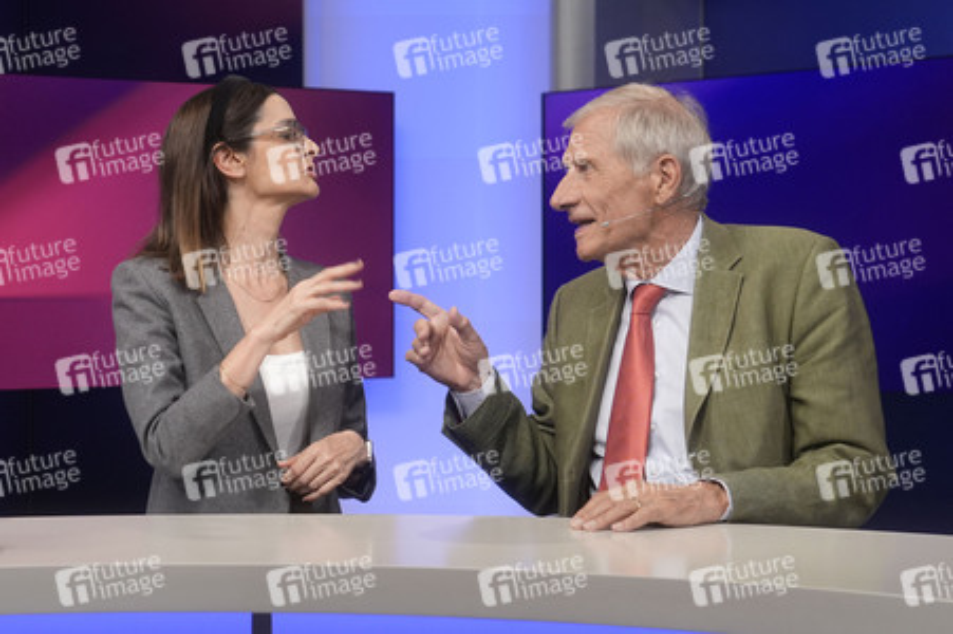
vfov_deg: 29.8
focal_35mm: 45
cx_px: 476
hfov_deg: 43.6
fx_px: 1190
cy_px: 317
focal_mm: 30
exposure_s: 1/250
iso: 640
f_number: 2.2
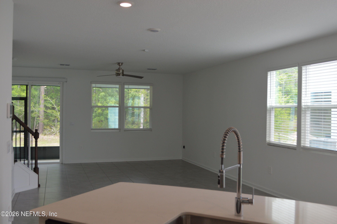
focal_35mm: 36
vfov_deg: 36.8
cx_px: 168
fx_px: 337
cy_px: 112
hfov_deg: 53.2
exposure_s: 1/125
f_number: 5.6
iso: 400
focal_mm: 24
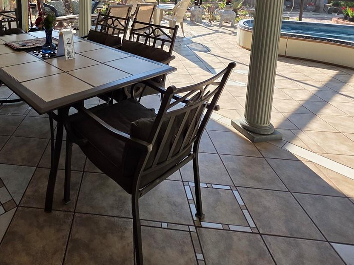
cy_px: 19
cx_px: 97
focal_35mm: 25
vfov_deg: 48.2
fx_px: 256
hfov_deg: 65.9
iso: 40
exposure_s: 1/677
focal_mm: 2.2
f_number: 1.9
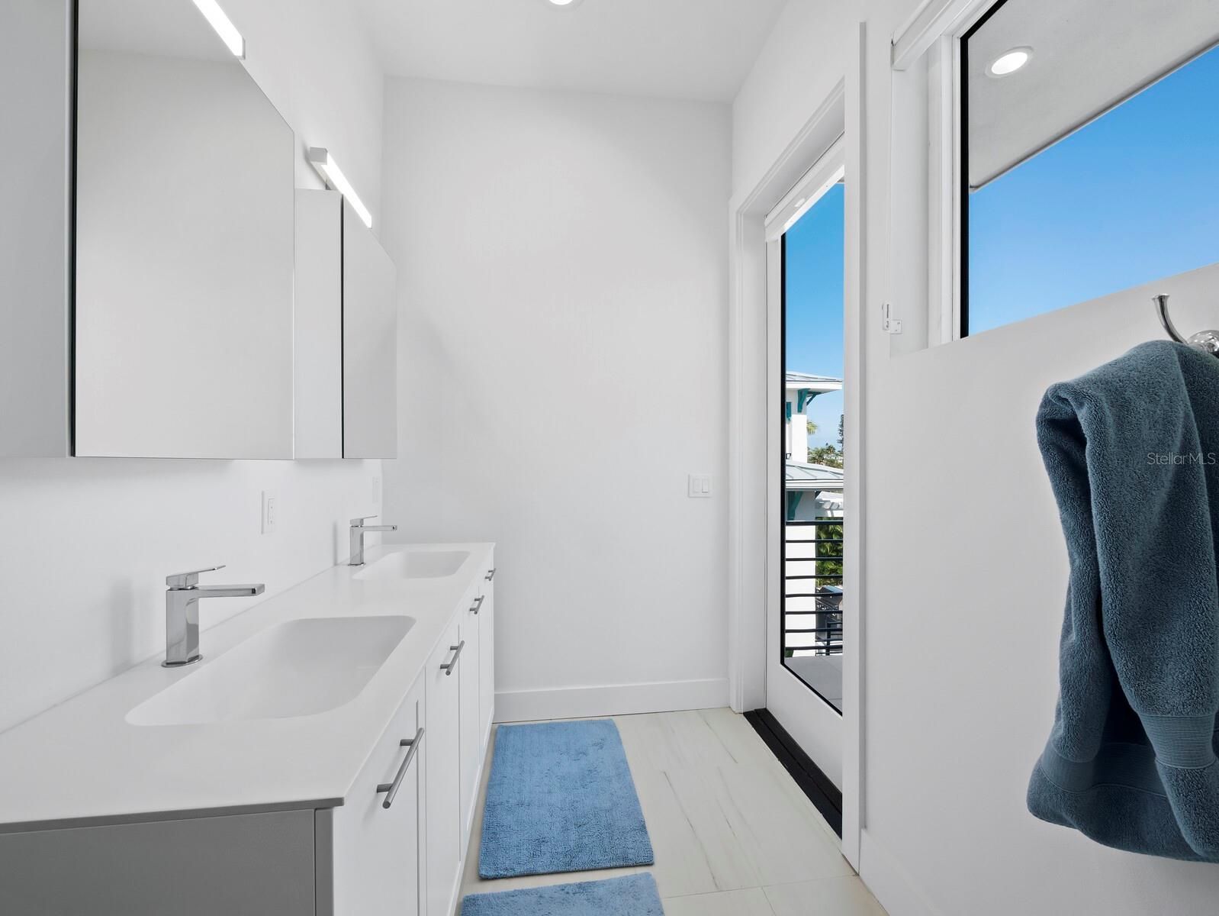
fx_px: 493
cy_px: 458
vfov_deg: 85.7
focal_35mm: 14
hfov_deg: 102.0
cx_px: 610
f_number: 11
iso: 200
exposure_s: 1/10
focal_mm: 7
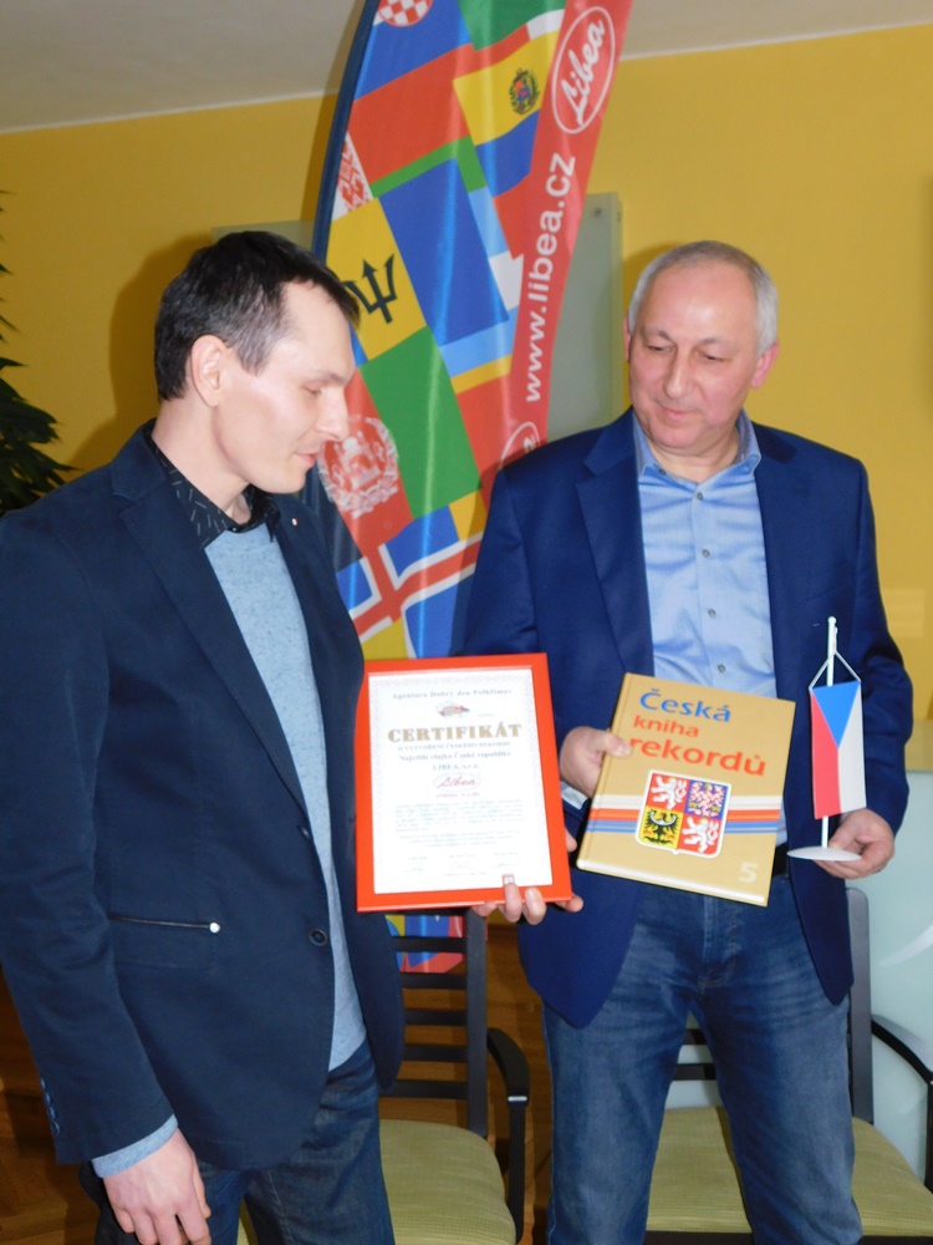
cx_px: 466
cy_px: 622
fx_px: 1437
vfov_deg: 46.8
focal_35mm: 40
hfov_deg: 36.0
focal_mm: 7.1
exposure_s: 1/30
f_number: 3.6
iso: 200
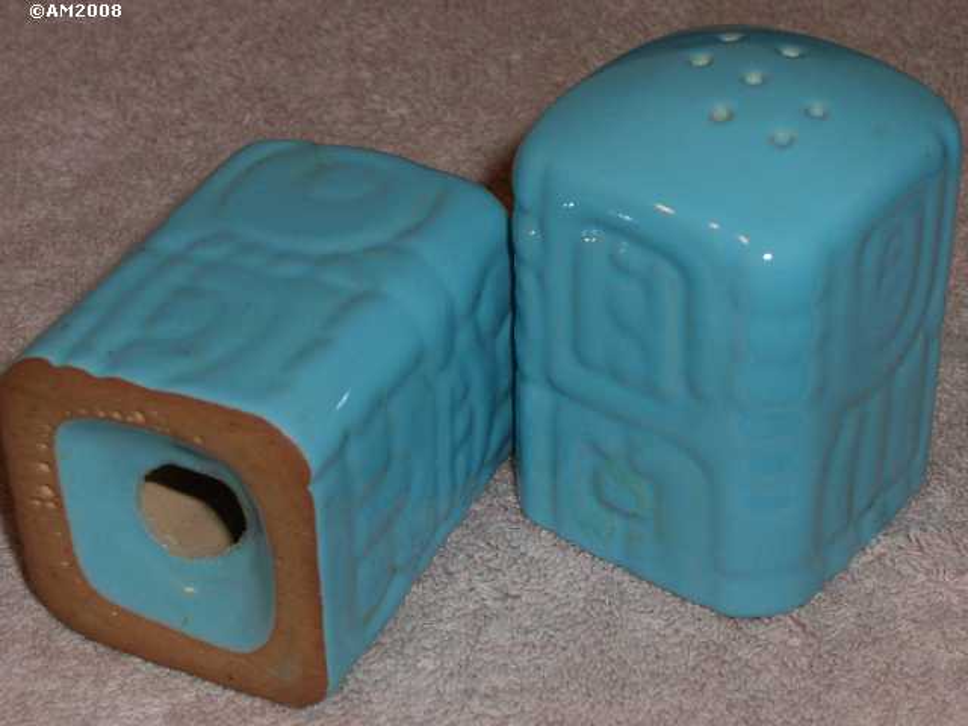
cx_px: 484
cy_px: 363
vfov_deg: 15.9
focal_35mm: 93
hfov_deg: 21.1
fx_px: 2601
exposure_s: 1/30
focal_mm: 19.4
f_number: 9.6
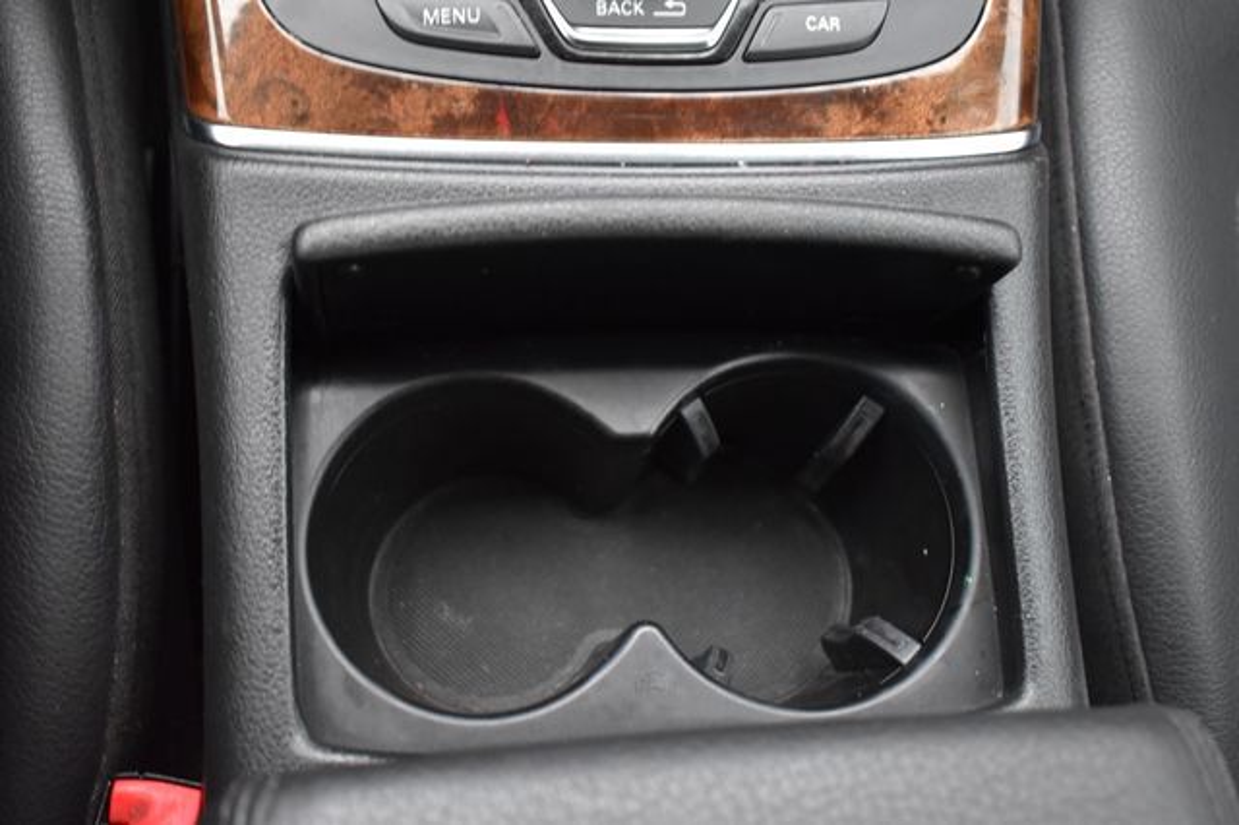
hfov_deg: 51.3
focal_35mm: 38
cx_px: 620
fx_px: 1290
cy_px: 412
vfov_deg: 35.5
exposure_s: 1/15
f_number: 4
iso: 1600
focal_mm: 25
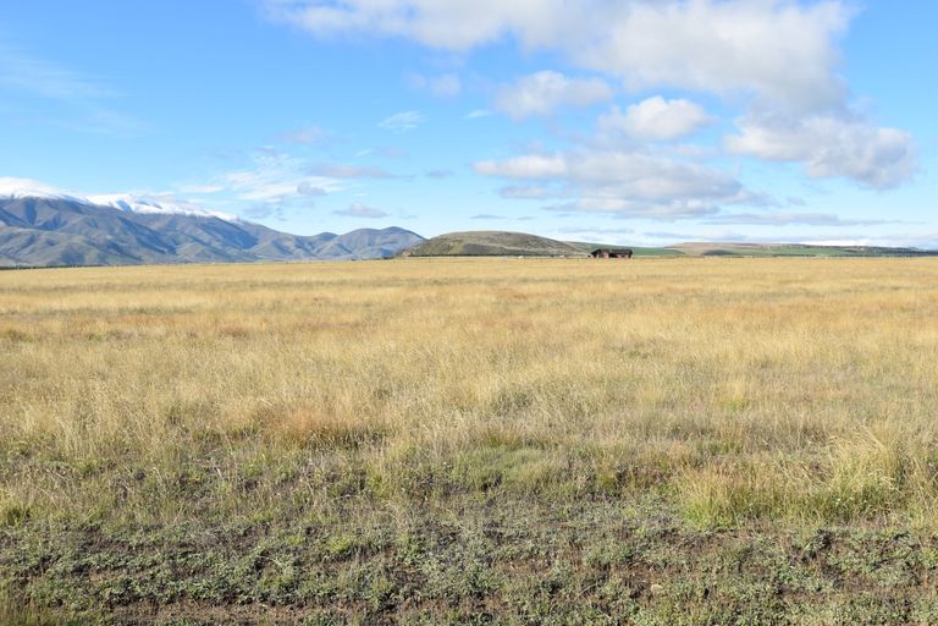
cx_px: 469
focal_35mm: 30
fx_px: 782
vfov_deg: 43.6
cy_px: 313
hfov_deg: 61.9
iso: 200
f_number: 10
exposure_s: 1/400
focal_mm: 20
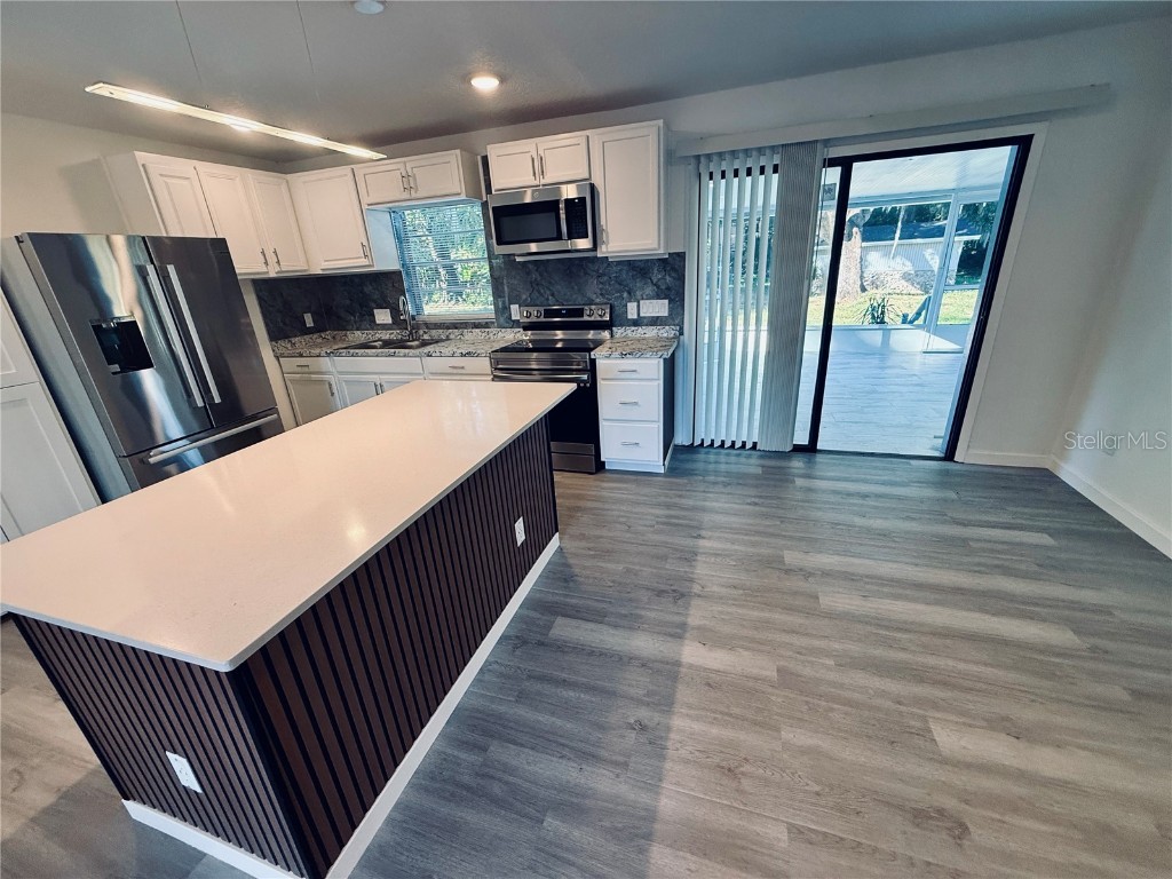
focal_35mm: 14
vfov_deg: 85.7
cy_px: 440
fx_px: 474
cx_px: 586
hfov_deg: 102.1
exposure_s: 1/120
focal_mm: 2.22
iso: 160
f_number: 2.2
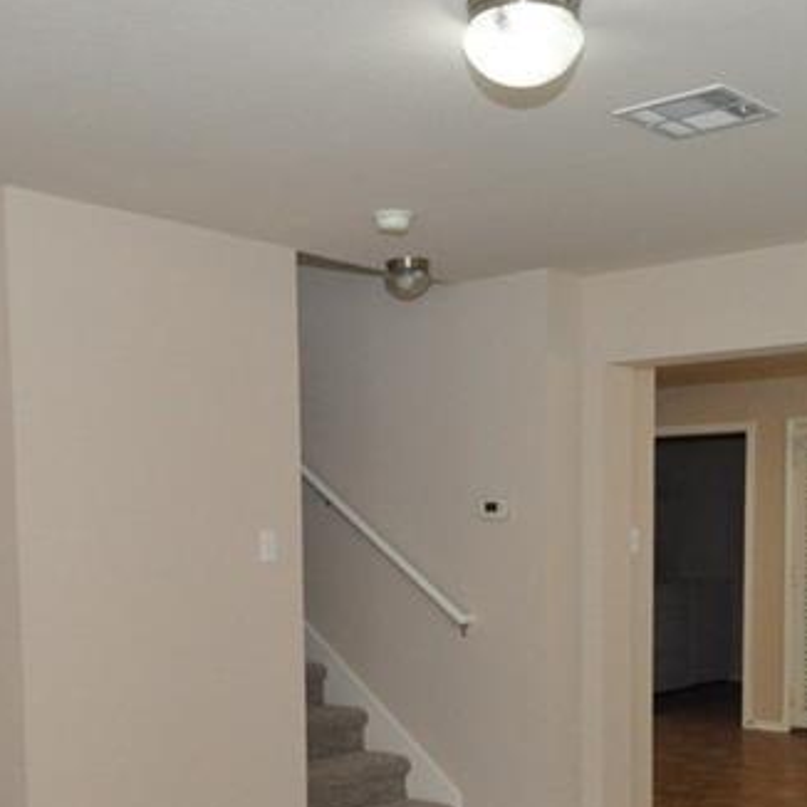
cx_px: 428
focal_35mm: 48
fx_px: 1266
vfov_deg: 34.4
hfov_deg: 35.3
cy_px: 632
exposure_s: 1/200
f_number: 7.1
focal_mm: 12
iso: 2000
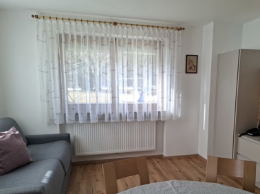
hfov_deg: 61.1
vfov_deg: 47.9
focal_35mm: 29
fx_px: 218
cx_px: 158
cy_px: 116
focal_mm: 5.54
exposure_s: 1/155
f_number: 1.8
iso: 50
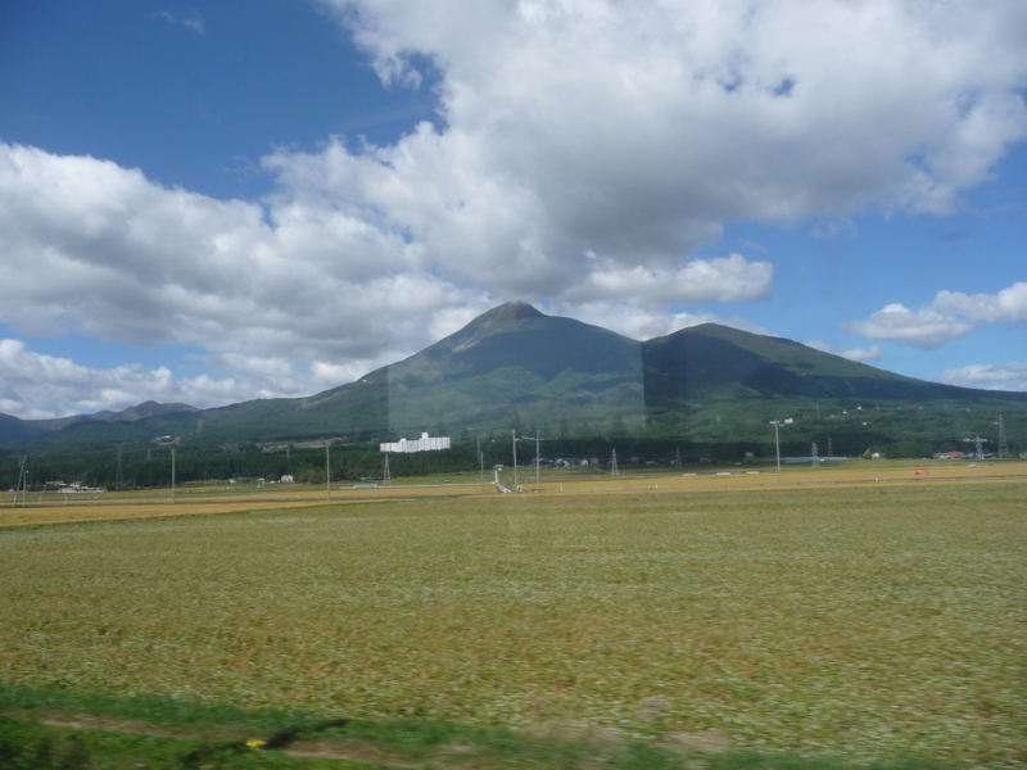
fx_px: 831
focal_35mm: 28
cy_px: 385
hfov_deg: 63.4
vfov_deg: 49.7
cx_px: 514
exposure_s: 1/320
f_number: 8
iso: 100
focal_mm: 4.7
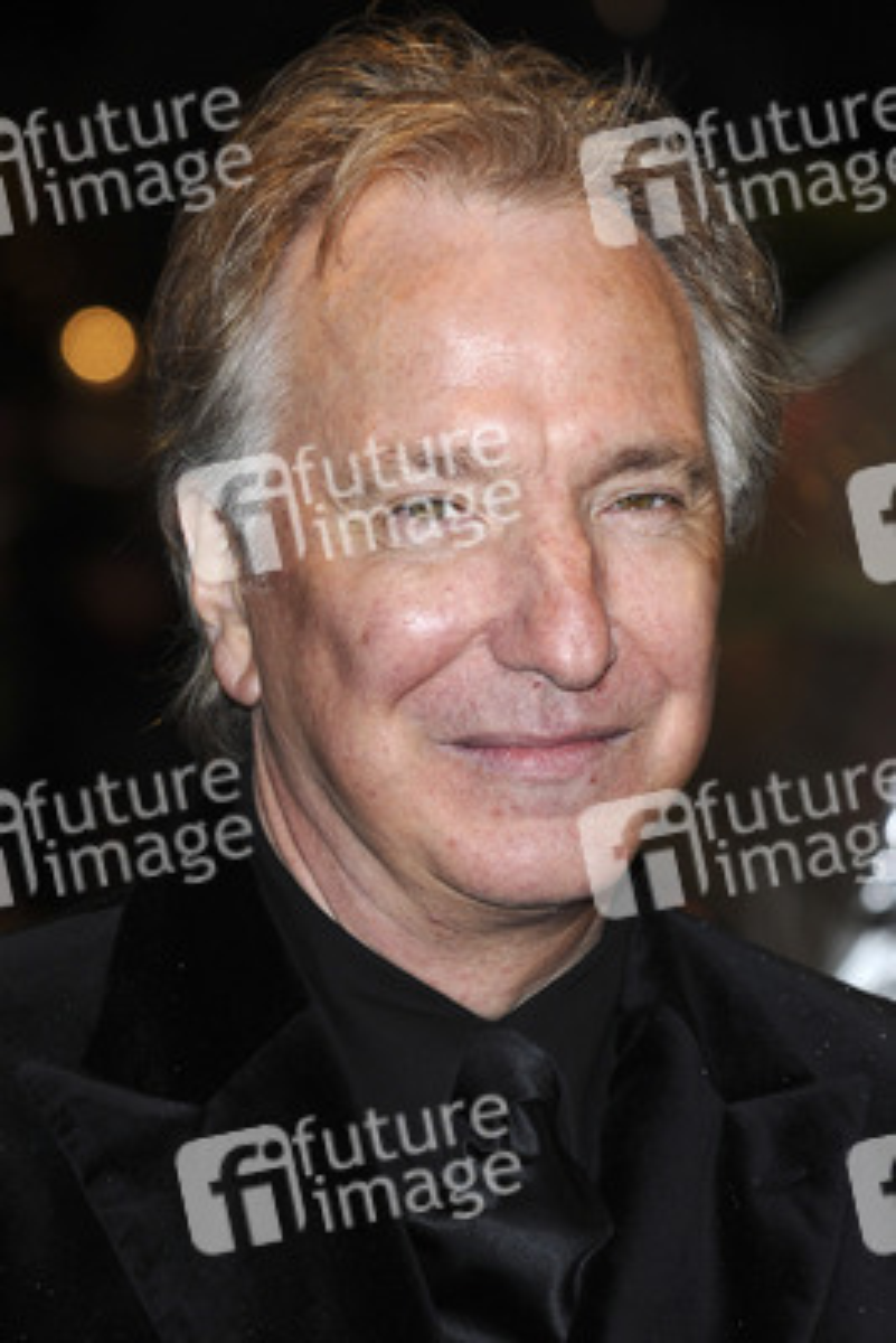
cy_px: 672
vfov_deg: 13.7
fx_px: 5595
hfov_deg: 9.2
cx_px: 448
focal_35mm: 150
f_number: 5
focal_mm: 100
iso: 400
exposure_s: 1/160
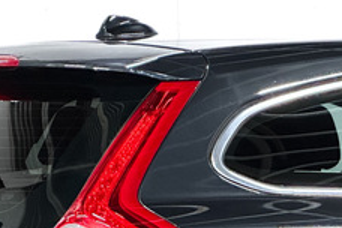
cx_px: 141
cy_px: 351
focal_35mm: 228
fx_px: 2166
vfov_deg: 6.0
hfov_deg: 9.0
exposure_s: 1/35
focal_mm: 9
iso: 1000
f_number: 2.8
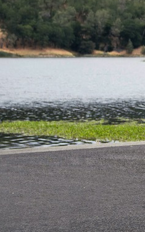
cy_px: 67
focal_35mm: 150
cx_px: 447
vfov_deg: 13.9
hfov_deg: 7.6
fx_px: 948
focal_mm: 35
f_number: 2.8
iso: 320
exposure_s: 1/200
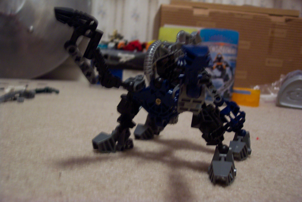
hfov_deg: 50.7
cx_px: 151
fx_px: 319
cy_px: 101
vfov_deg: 35.1
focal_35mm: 38
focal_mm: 8
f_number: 2.8
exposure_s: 1/8
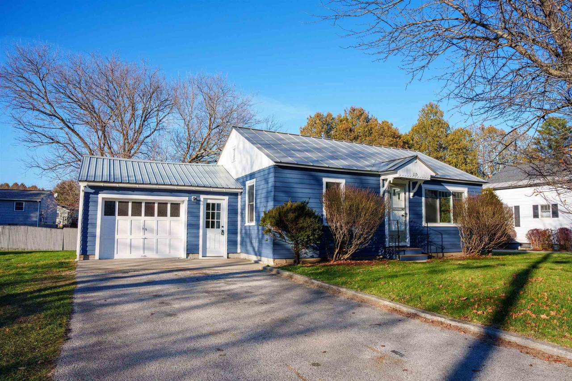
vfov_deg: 53.1
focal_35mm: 24
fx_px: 381
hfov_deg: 73.8
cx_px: 286
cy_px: 190
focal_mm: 24
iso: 2000
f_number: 9
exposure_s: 1/8000
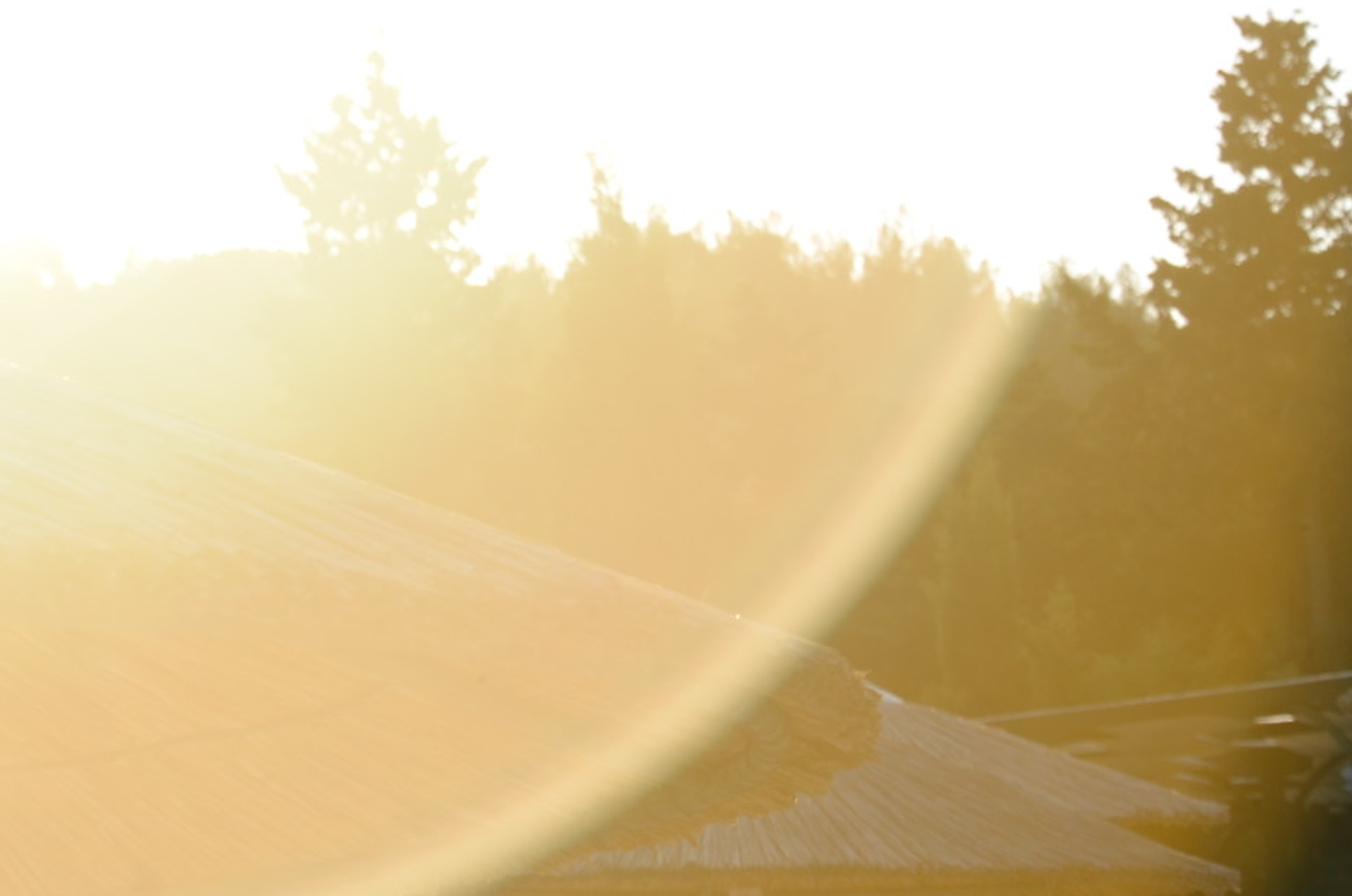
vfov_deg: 7.5
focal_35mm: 180
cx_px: -35
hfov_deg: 11.3
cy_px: -82
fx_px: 6747
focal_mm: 48
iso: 100
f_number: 6.3
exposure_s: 1/320
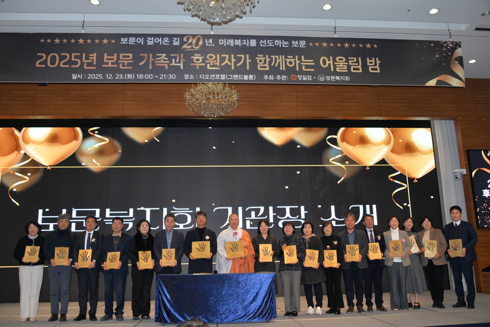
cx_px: 245
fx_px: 436
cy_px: 164
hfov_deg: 58.7
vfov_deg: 41.1
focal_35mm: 32
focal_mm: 32
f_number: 3.5
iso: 400
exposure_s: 1/100
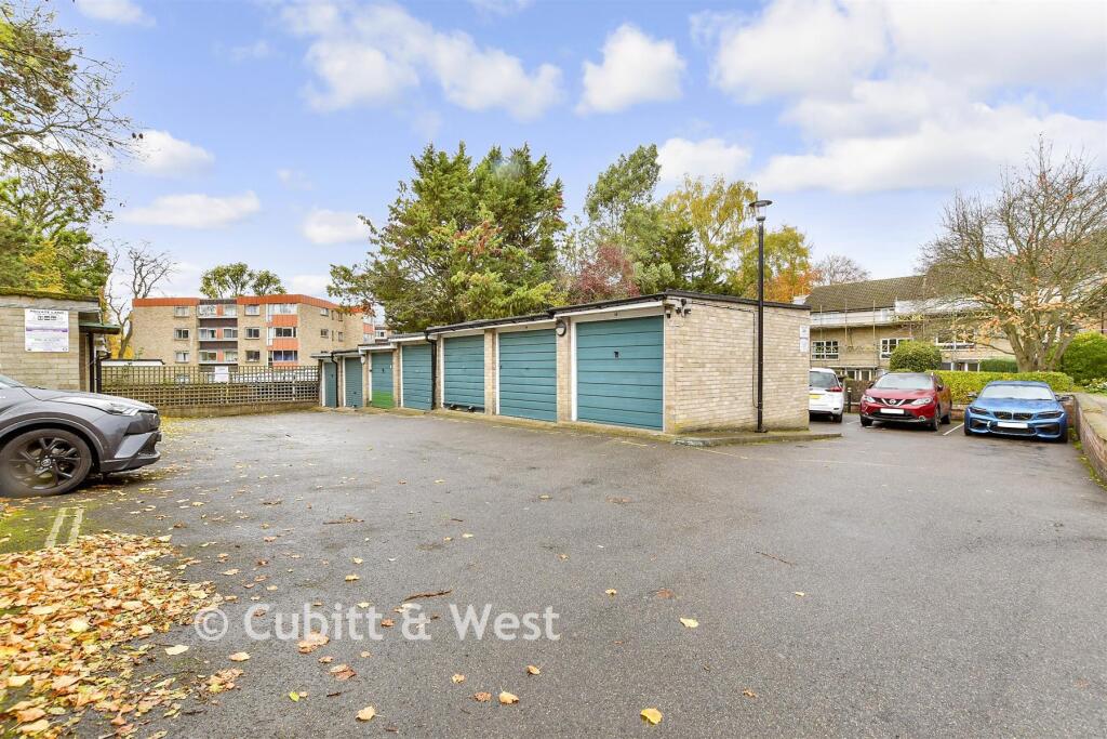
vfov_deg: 77.3
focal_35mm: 15
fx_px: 461
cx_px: 554
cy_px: 370
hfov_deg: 100.4
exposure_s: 1/40
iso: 160
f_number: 8
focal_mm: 10
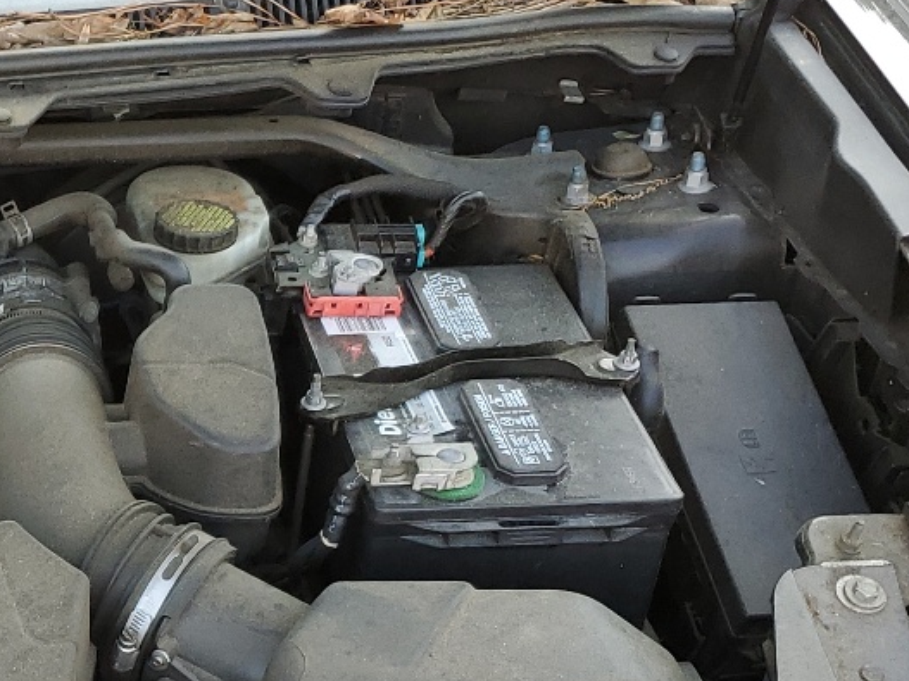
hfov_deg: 22.7
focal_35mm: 79
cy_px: 626
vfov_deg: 18.3
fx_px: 2074
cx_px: -186
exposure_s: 1/204
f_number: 1.5
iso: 50
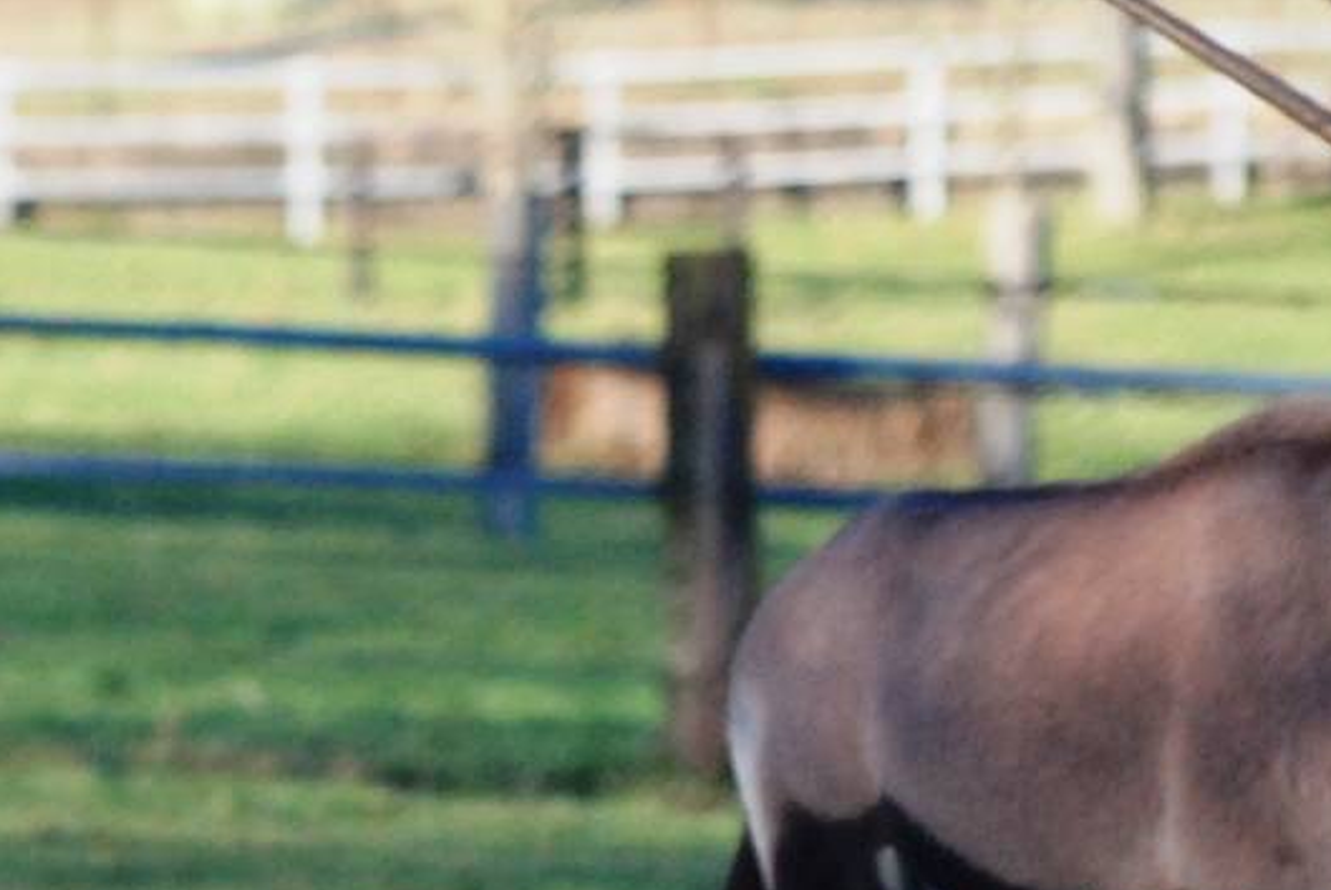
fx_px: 28602
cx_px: 111
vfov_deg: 1.8
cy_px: 538
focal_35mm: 773
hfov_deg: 2.7
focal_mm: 170
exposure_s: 1/1600
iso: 1000
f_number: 4.8
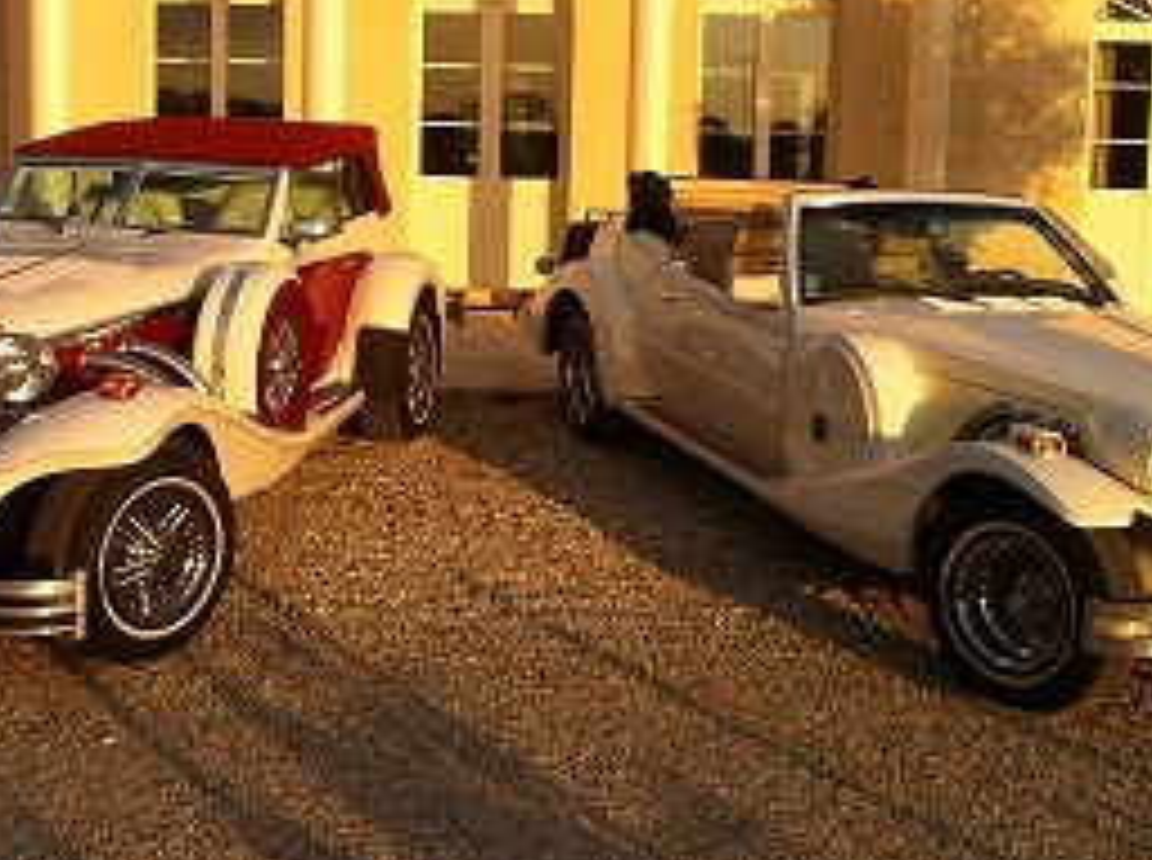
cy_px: 322
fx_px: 2059
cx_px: 531
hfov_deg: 31.2
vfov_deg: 23.5
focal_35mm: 62
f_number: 2.8
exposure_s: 1/539
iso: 80
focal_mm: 3.85
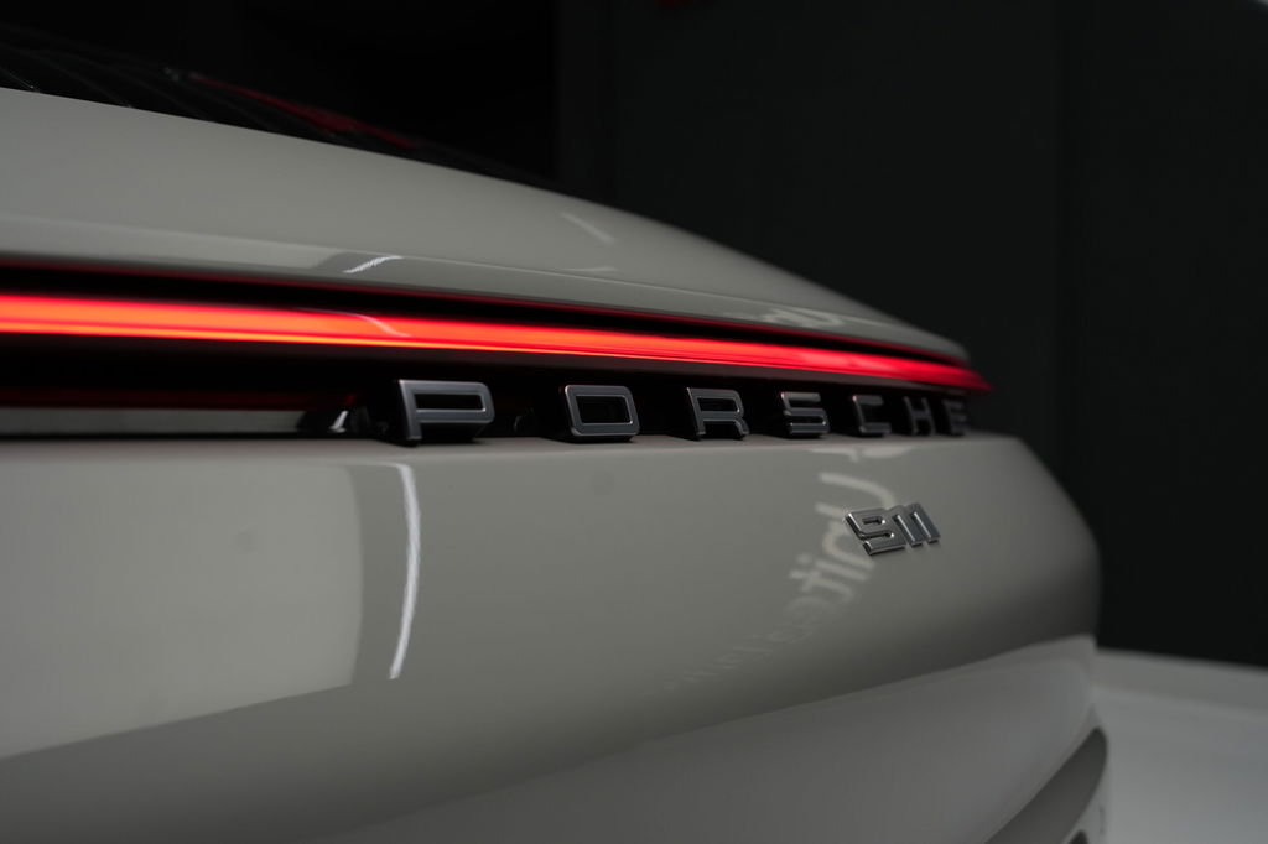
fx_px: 1232
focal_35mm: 35
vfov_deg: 37.8
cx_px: 634
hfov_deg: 54.4
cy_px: 422
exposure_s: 1/60
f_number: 4.5
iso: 500
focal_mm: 35
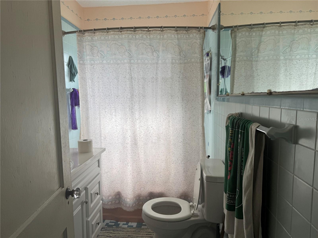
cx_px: 159
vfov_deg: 56.8
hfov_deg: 71.6
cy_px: 119
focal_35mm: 24
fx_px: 220
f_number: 1.78
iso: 80
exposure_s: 1/439
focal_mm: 6.76
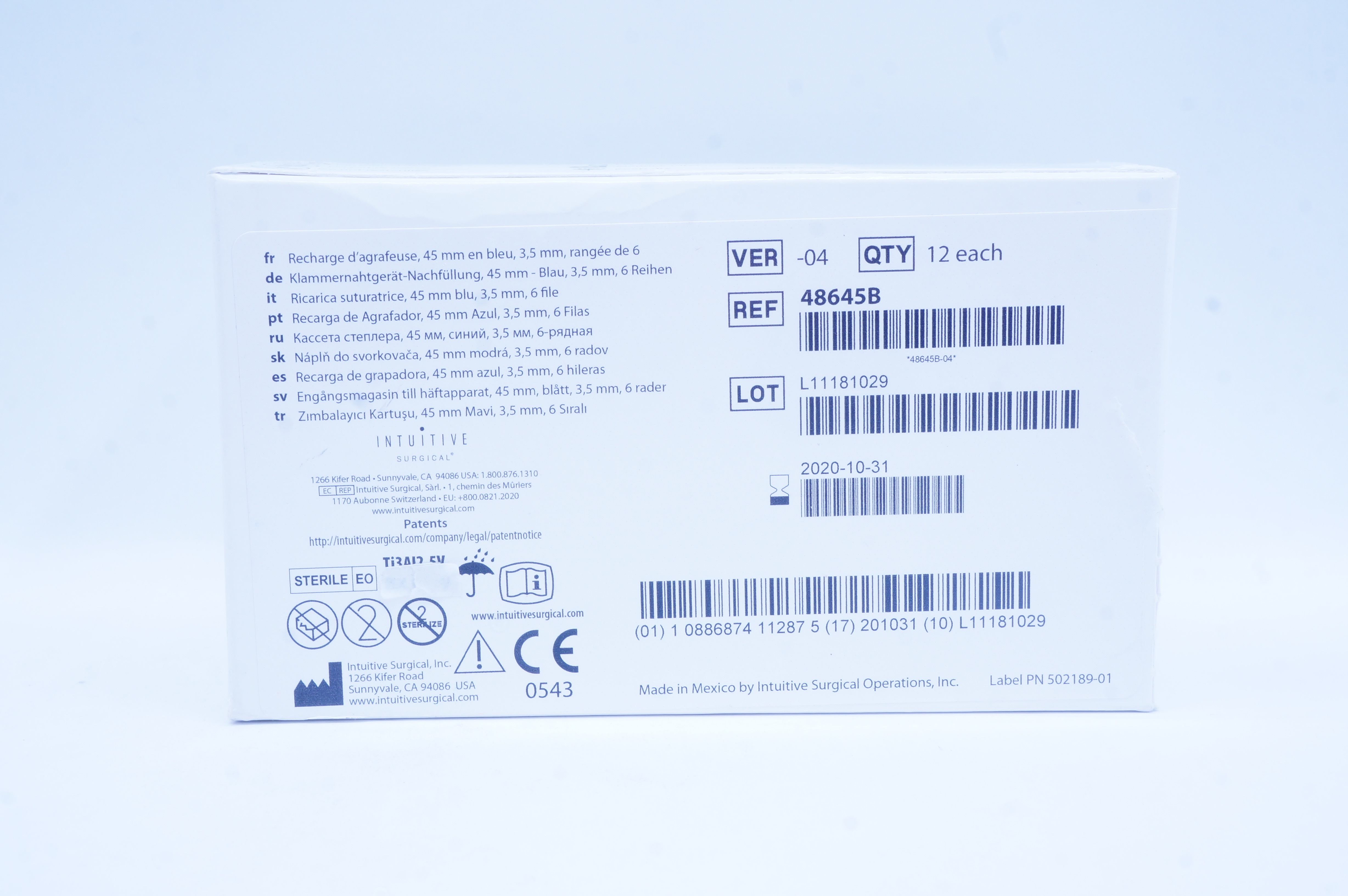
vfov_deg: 28.0
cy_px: 448
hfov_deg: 41.2
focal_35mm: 48
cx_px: 674
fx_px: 1795
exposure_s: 1/10
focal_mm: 32
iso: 400
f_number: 14
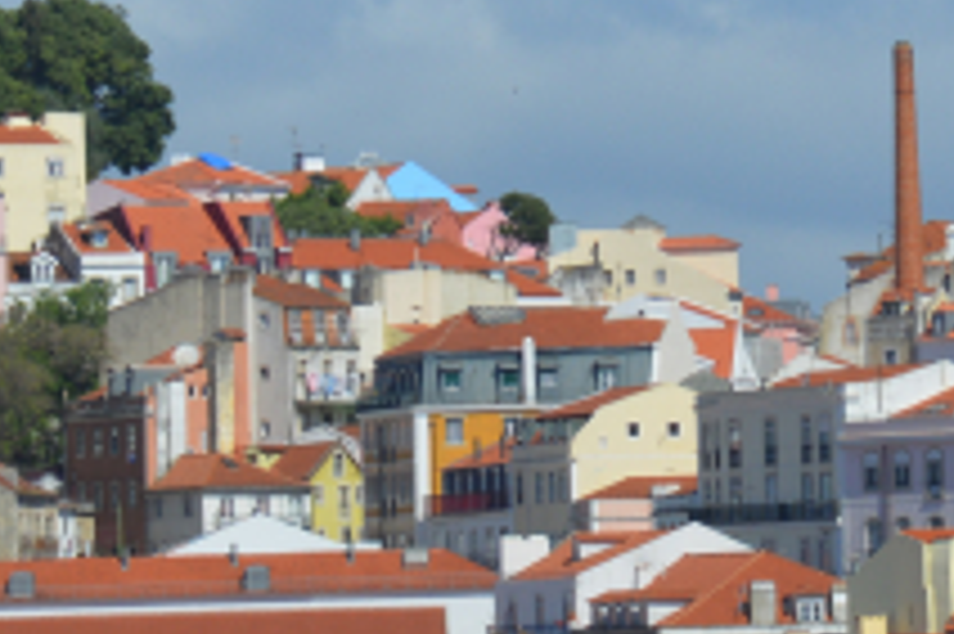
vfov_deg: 2.3
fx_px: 15752
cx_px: 702
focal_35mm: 595
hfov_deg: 3.5
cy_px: -49
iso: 100
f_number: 9
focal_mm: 105
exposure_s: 1/320
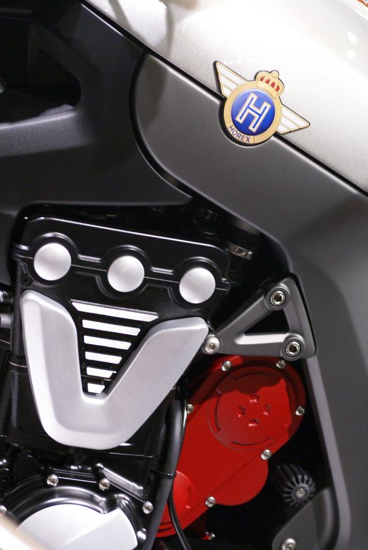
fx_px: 2753
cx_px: 184
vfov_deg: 11.4
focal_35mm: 180
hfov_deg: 7.6
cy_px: 275
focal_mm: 120
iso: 400
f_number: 5.6
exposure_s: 1/30
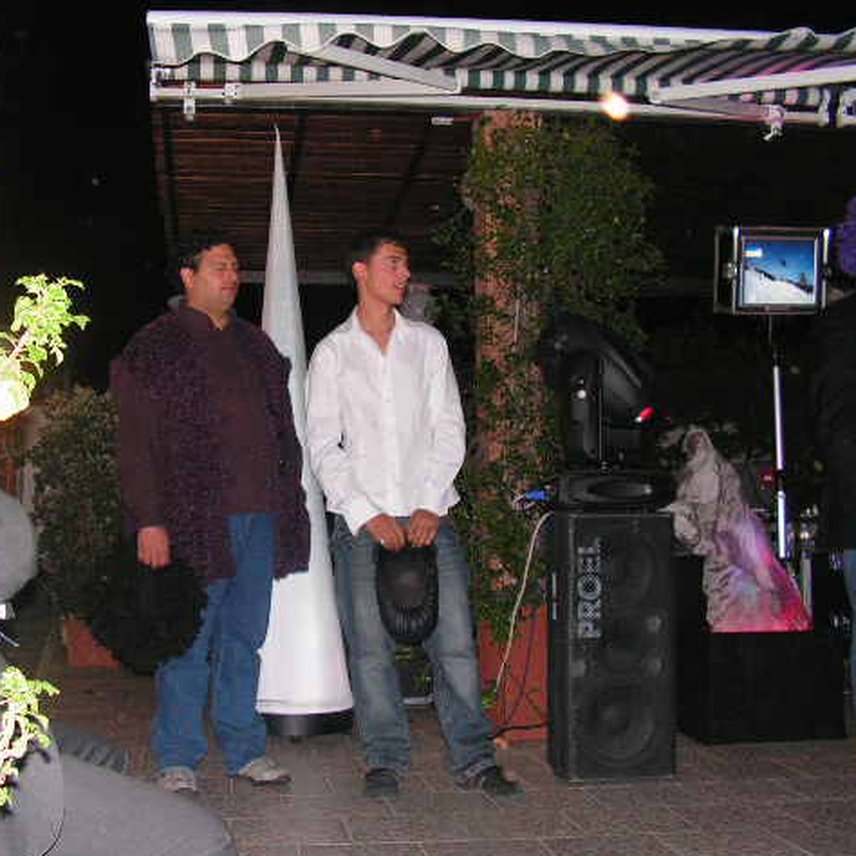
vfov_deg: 39.2
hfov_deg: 38.9
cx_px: 323
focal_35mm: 43
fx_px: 1203
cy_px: 432
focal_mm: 6
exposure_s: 1/40
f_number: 3.2
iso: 200
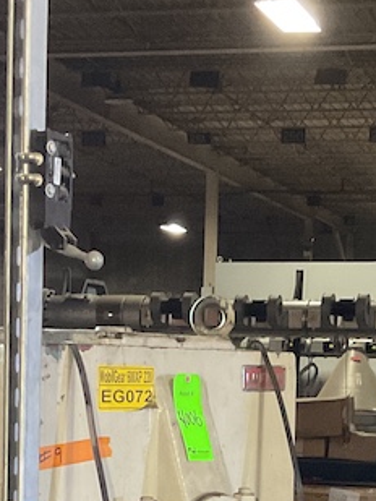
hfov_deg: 15.4
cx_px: 209
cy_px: 623
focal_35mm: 96
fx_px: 1389
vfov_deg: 19.1
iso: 400
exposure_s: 1/30
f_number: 1.8
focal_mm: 3
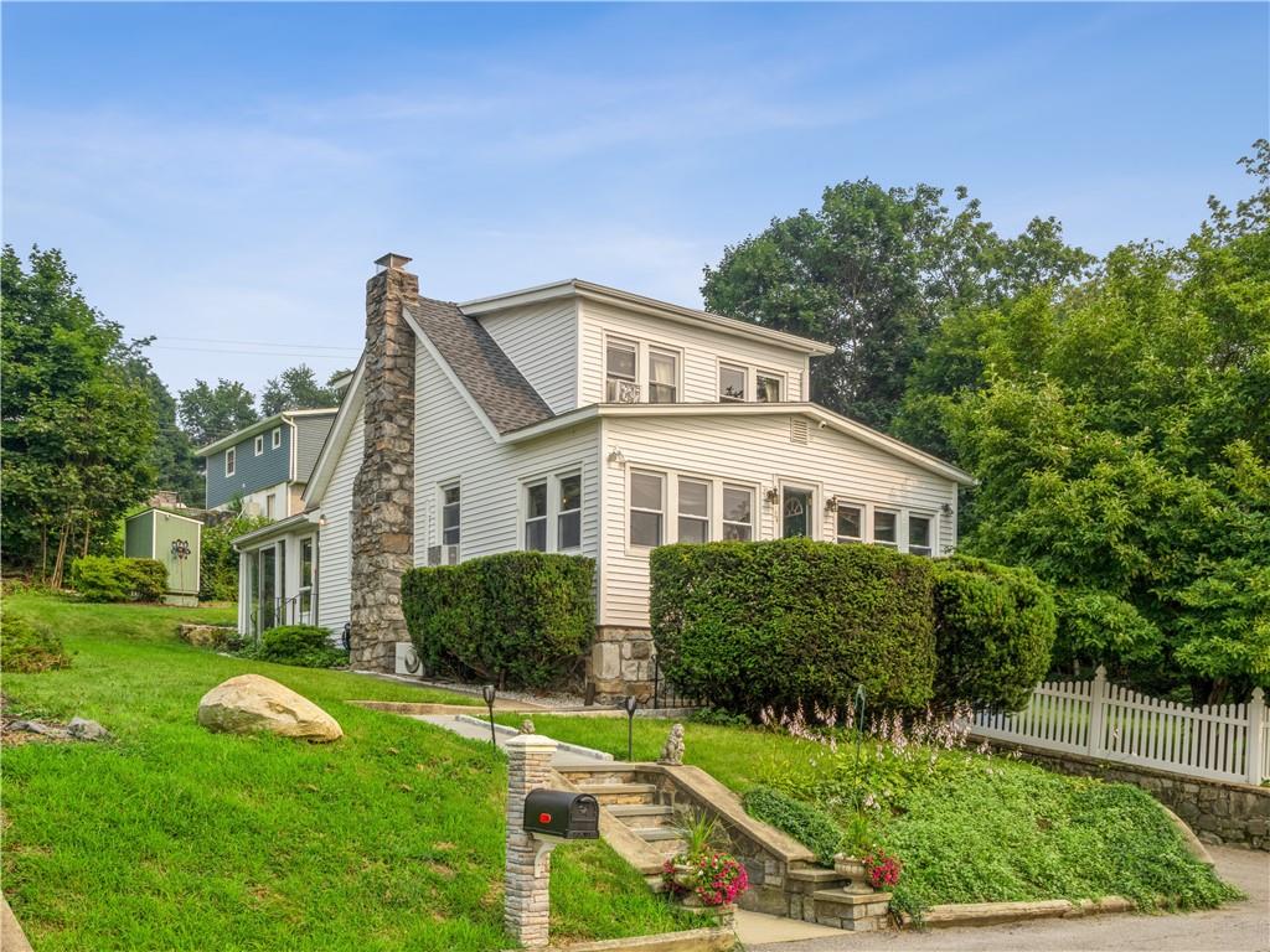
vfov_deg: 44.2
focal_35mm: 32
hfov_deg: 56.8
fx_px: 1174
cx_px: 635
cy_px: 476
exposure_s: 1/320
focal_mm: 16
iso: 200
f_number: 8
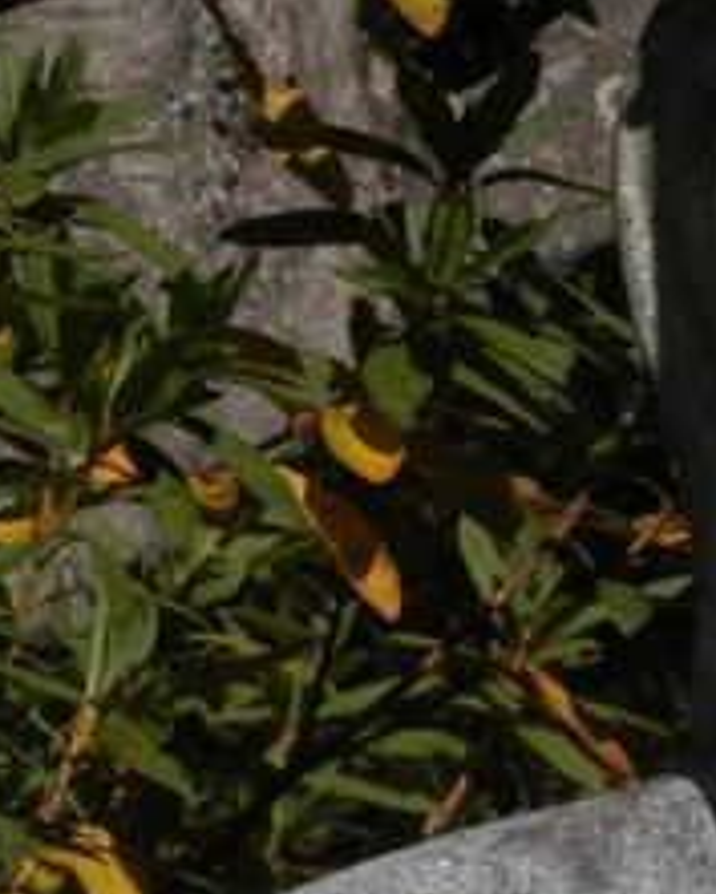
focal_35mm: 596
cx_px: 1242
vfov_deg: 3.2
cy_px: 688
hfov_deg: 2.6
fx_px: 15776
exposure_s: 1/640
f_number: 5.7
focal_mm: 30.2
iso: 80
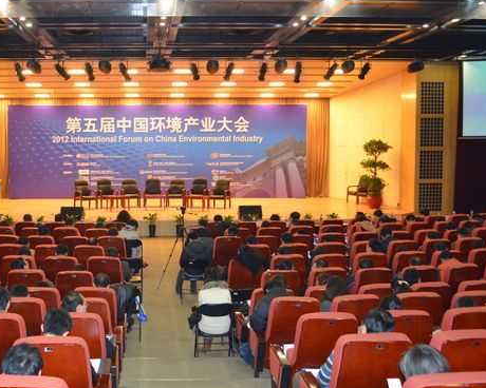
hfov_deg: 41.2
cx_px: 144
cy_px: 189
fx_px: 633
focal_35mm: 44
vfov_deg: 34.1
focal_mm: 18
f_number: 3.5
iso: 1000
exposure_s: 1/60
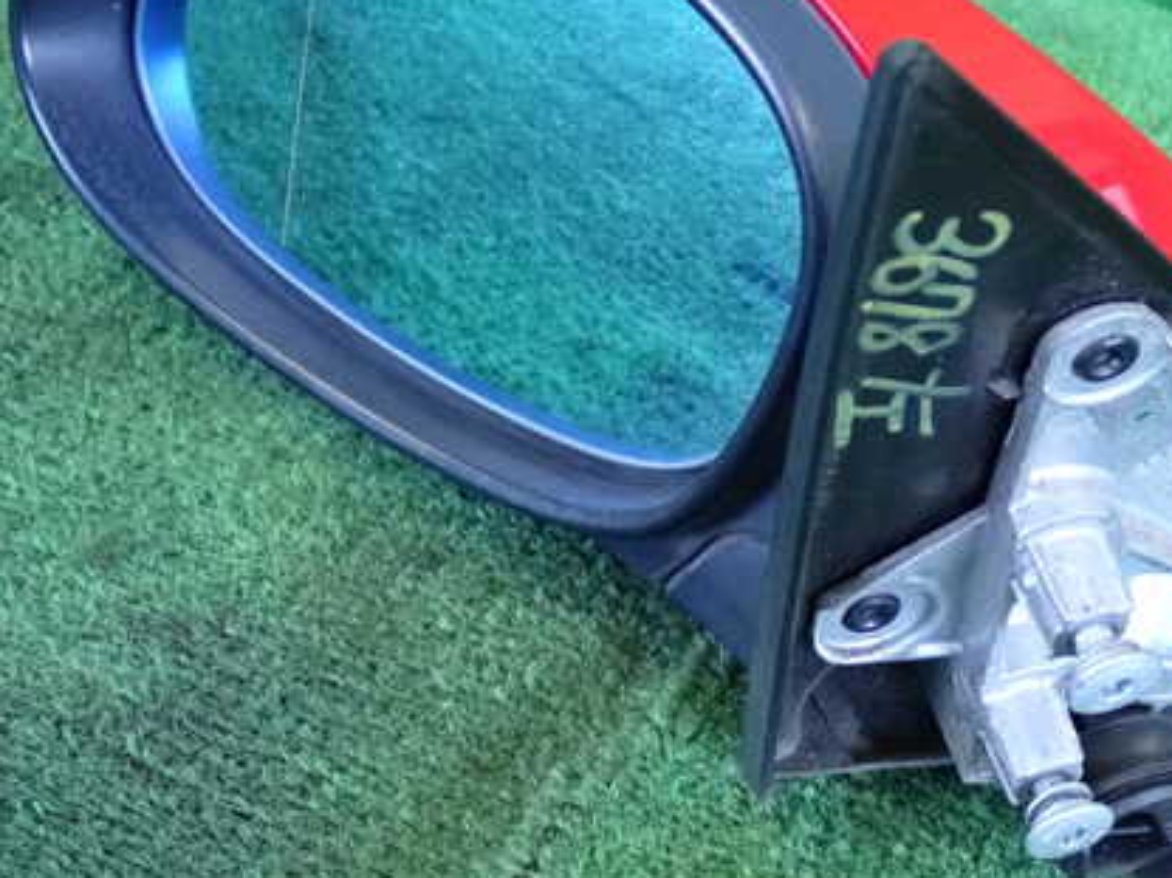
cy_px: 353
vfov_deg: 21.6
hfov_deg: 28.4
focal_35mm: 68
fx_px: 2302
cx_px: 794
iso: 1600
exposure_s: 1/125
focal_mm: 8.4
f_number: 3.1
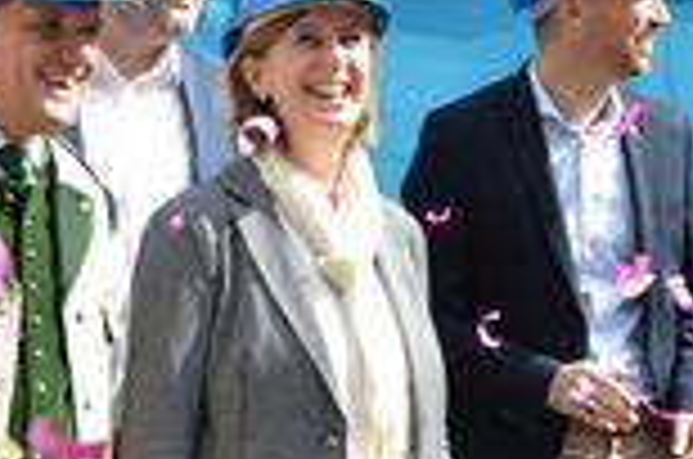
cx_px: 544
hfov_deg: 13.7
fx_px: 2882
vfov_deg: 9.1
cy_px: 454
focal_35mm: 150
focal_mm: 30
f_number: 6.3
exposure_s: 1/160
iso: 100
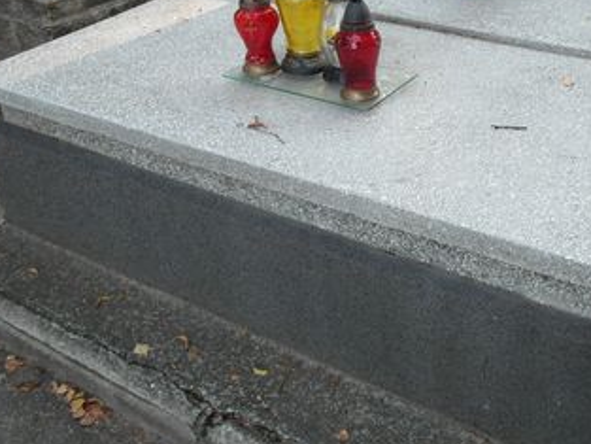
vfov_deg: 29.4
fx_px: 837
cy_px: 127
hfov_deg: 38.4
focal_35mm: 49
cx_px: 400
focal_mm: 5.2
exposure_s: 1/45
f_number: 3.4
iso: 100
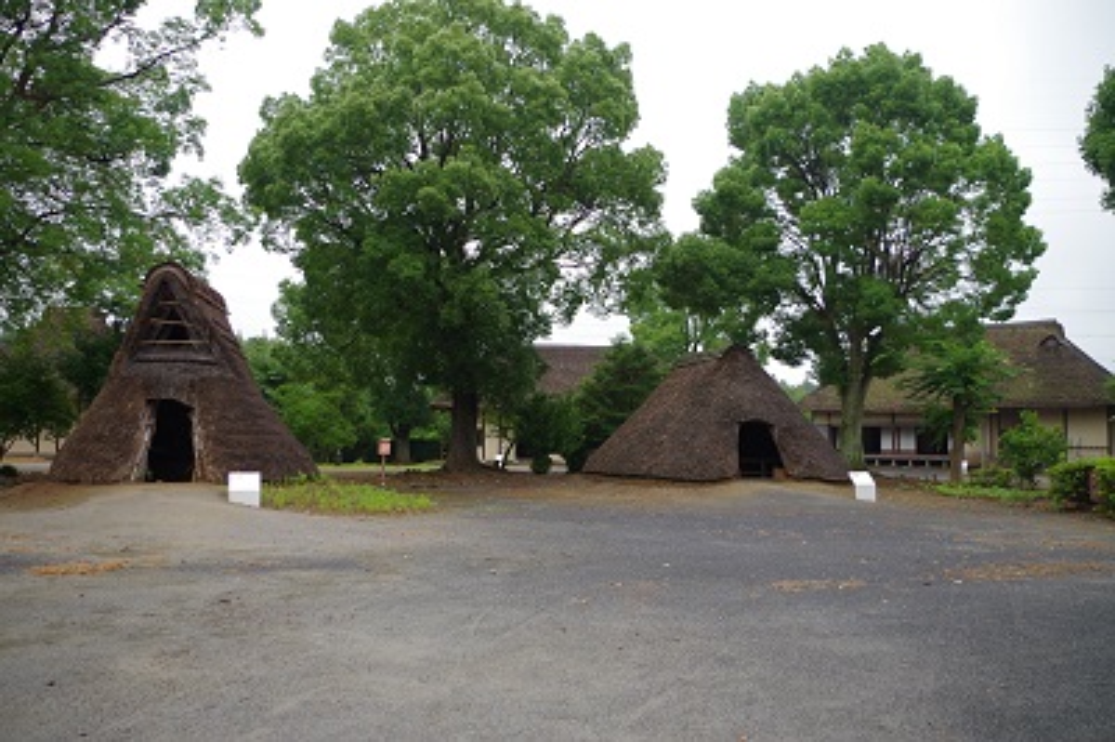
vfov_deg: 43.5
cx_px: 558
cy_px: 371
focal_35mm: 30
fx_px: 928
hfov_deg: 62.0
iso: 100
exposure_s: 1/50
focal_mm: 20
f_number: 4
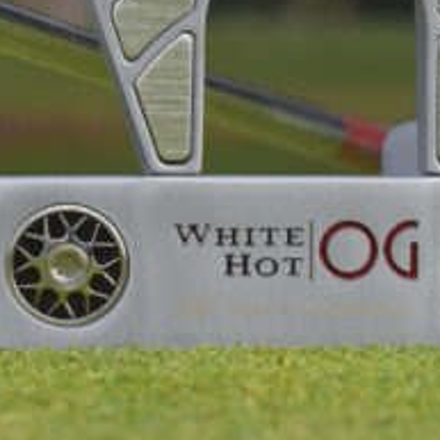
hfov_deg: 6.3
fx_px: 4008
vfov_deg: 6.3
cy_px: 24
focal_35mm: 279
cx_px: 123
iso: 200
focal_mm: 55
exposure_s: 1/250
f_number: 8
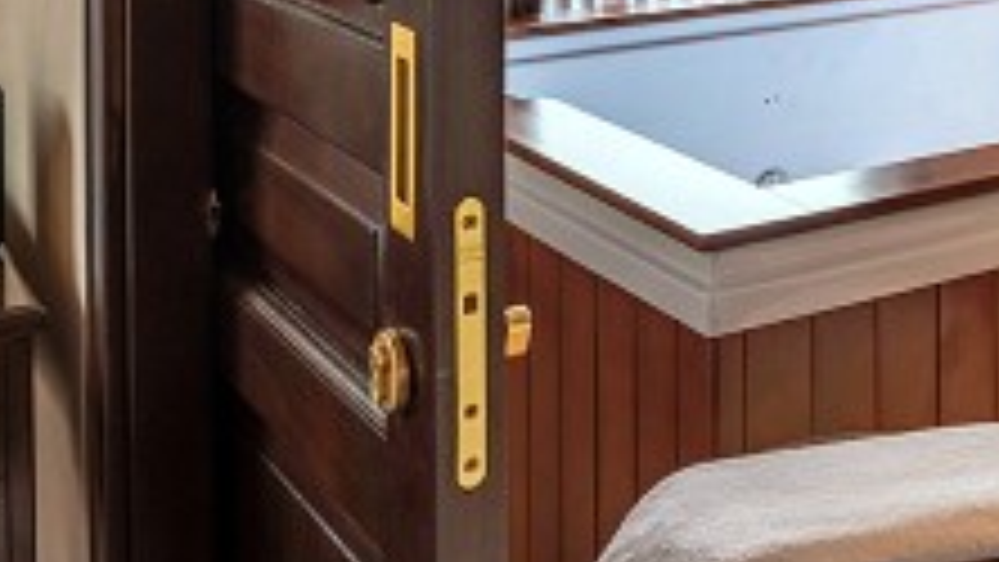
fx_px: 1537
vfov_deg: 18.7
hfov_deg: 35.5
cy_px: -241
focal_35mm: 58
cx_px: 693
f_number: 10
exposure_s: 1/200
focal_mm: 16
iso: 400
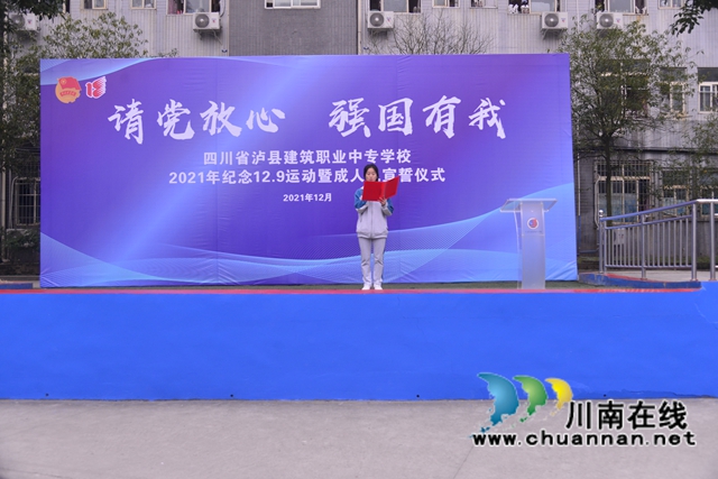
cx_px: 359
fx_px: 598
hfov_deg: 61.9
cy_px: 240
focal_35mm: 30
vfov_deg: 43.6
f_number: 4.5
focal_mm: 30
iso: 1000
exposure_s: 1/250
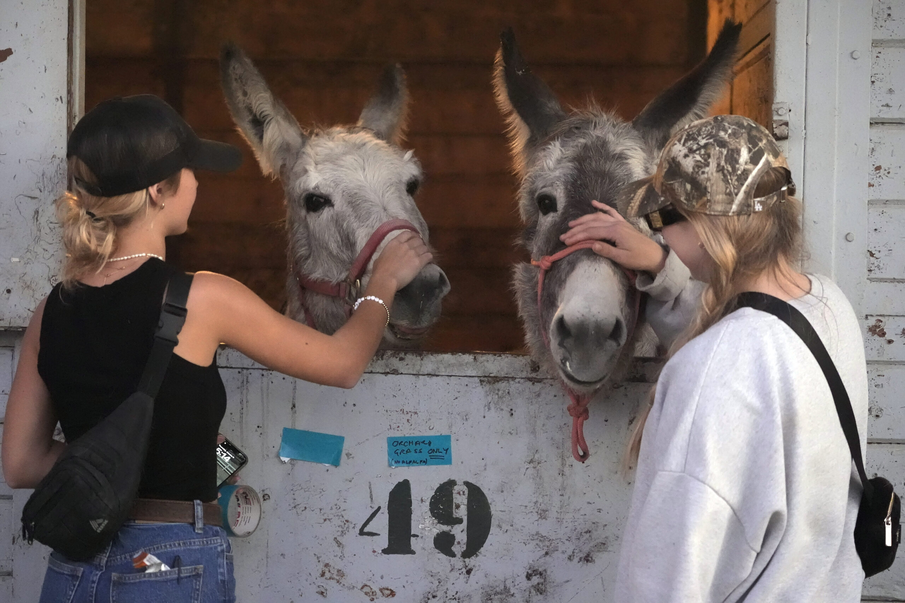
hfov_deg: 20.4
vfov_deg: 13.7
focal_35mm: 100
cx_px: 452
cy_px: 302
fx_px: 2514
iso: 16000
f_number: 5
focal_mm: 100
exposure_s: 1/160
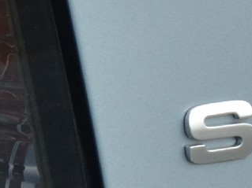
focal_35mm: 1185
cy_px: 109
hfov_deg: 1.7
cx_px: -164
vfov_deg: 1.3
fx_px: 8622
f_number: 5.3
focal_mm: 105
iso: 400
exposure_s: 1/1250
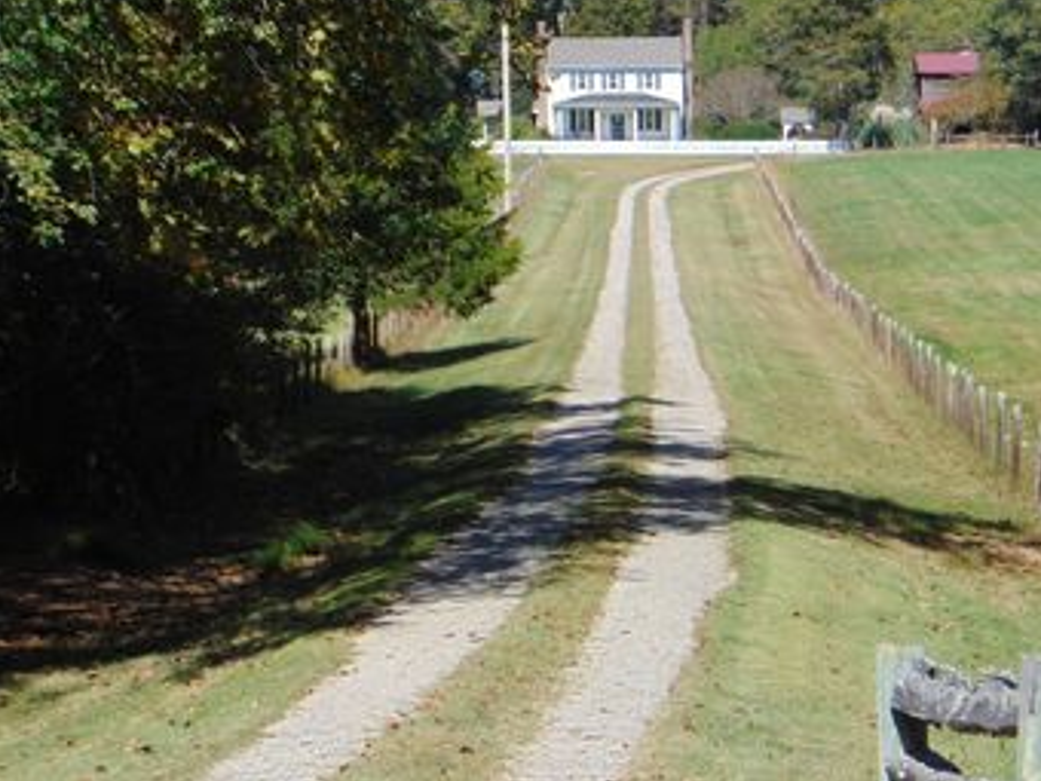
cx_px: 605
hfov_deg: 14.4
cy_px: 400
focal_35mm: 137
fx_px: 4120
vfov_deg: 10.8
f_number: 3.9
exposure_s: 1/640
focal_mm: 19.4
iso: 80
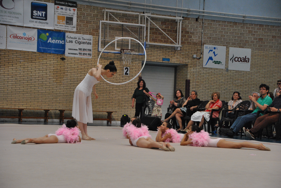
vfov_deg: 14.7
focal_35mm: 93
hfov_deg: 21.9
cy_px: 94
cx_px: 140
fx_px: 727
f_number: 5
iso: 800
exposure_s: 1/200
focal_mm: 62
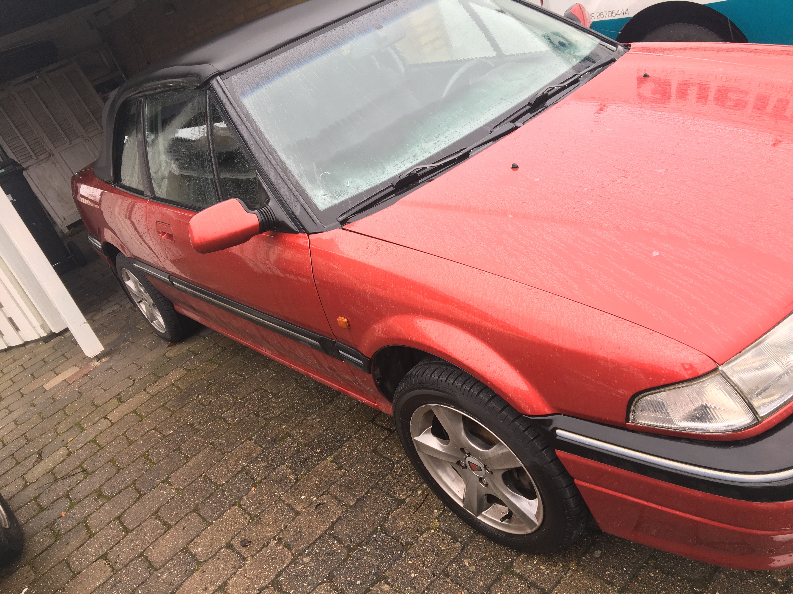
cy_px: 297
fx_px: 664
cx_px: 396
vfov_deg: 48.2
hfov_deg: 61.7
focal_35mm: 29
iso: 25
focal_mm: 4.15
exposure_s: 1/100
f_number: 2.2
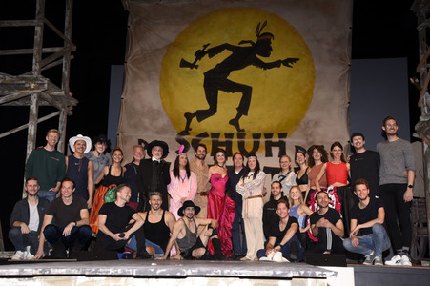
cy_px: 143
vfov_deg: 28.0
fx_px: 573
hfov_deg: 41.1
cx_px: 215
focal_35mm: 48
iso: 640
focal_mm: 48
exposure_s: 1/125
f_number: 6.3
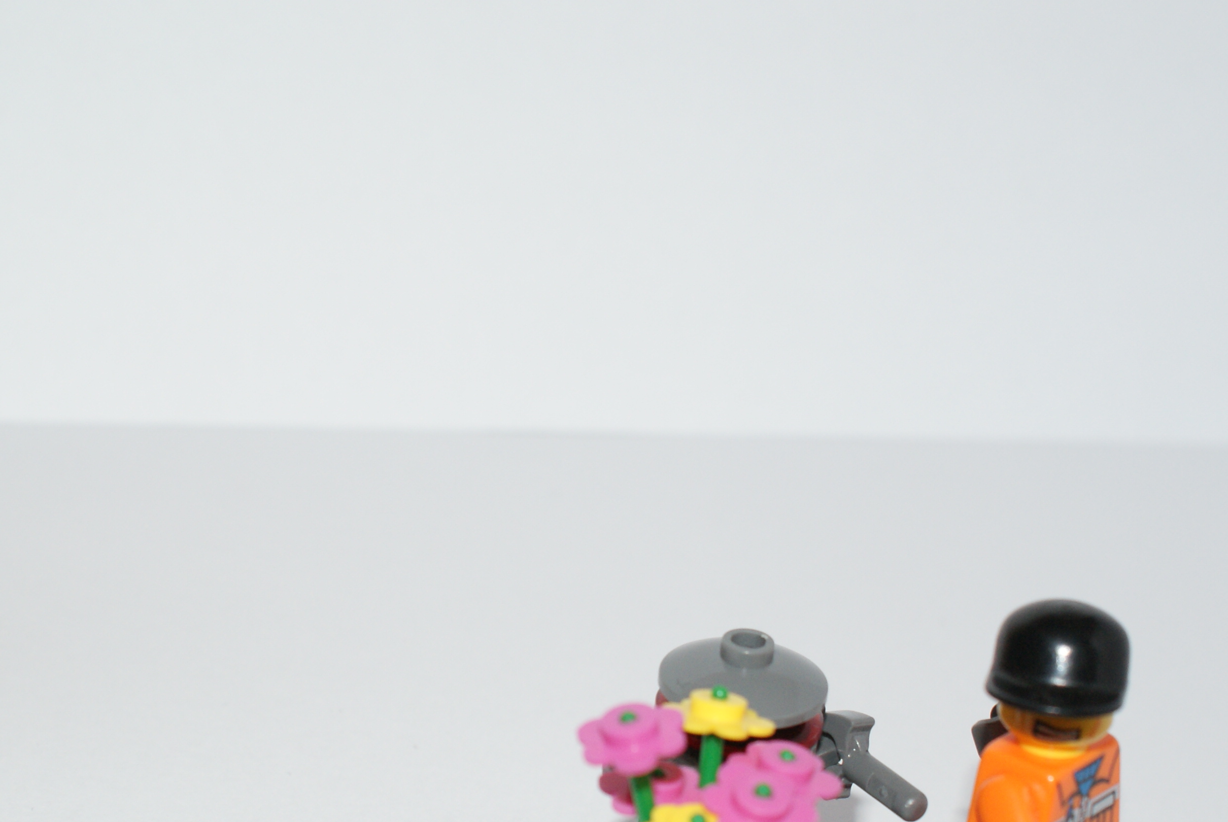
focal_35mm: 72
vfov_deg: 18.9
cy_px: 524
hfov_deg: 28.0
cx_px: 596
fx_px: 2459
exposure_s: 1/60
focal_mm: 30
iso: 400
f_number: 6.3
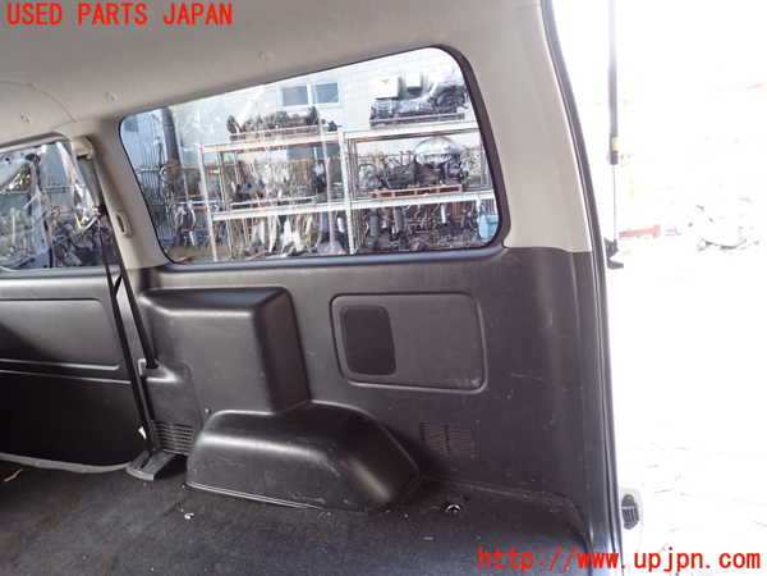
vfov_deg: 54.9
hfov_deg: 69.4
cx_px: 384
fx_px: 554
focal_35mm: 25
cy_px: 288
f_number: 2
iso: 200
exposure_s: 1/30
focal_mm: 4.5
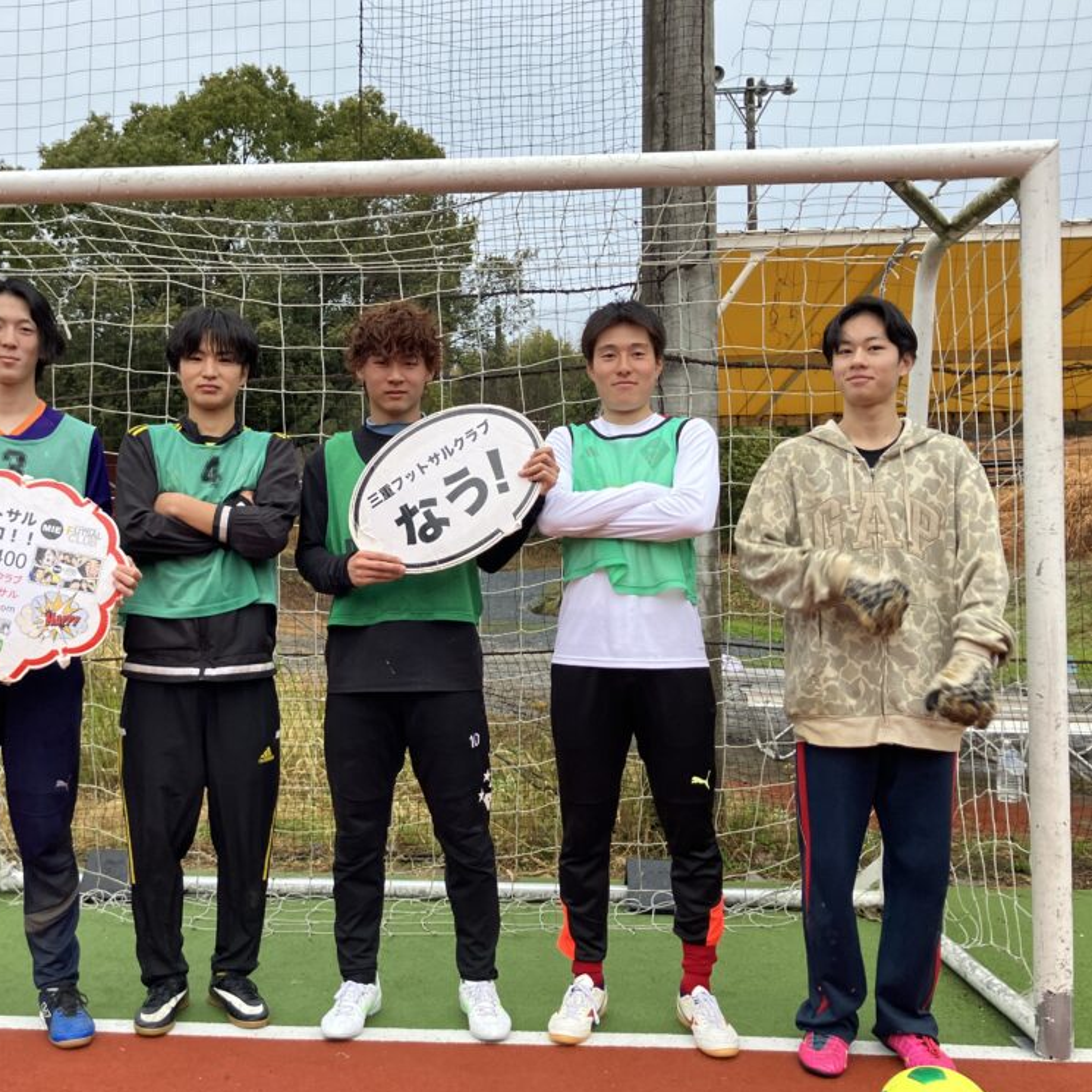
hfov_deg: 48.1
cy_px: 538
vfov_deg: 48.4
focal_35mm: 34
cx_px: 422
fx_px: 1213
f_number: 1.8
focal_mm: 3.99
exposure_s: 1/107
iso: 80
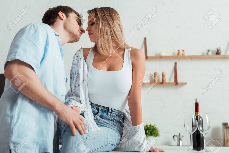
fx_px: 318
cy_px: 76
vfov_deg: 27.0
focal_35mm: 50
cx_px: 114
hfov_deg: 39.6
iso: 100
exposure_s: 1/200
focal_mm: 50
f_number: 4
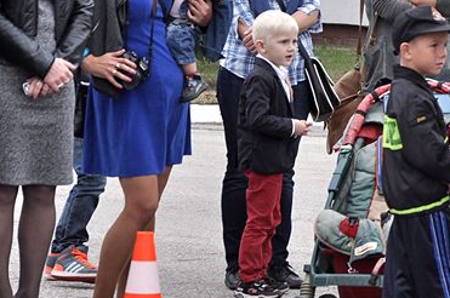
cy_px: 135
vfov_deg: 3.8
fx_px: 4507
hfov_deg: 5.7
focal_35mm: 361
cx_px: 497
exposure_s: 1/640
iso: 500
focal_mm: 105
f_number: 6.3
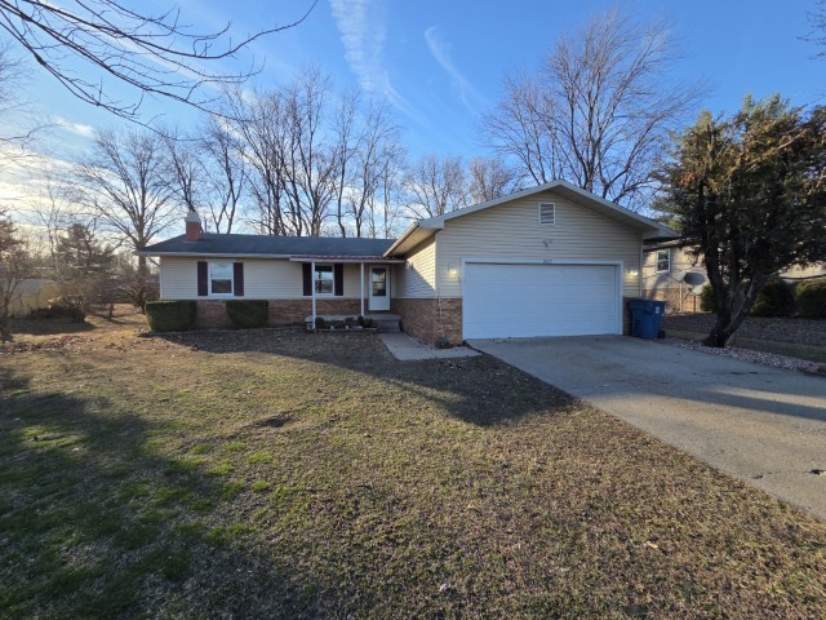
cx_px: 413
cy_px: 310
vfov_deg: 89.9
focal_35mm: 13
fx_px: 310
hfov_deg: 106.2
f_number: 2.2
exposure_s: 1/912
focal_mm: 2.2
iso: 50
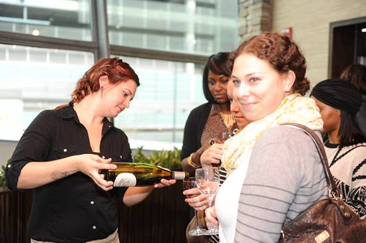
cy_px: 122
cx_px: 183
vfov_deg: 27.0
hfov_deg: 39.6
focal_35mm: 50
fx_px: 508
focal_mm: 50
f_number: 3.2
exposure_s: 1/160
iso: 1000
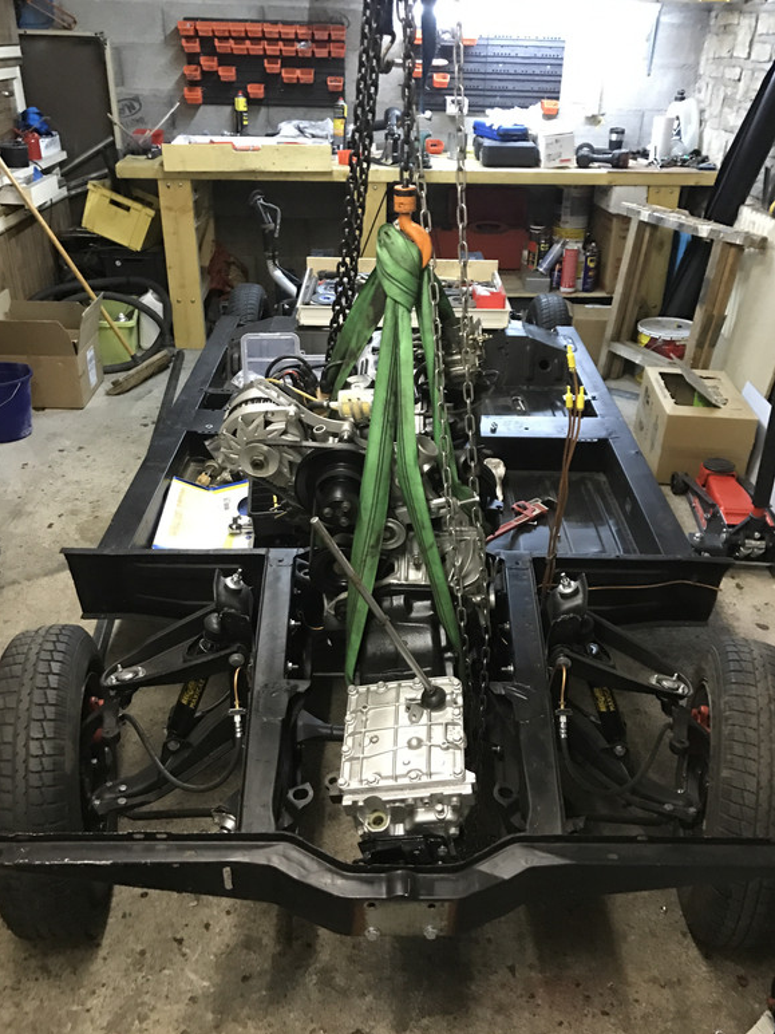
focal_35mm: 29
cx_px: 396
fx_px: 866
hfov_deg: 48.2
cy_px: 504
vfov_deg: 61.7
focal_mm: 3.99
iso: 100
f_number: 1.8
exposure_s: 1/13
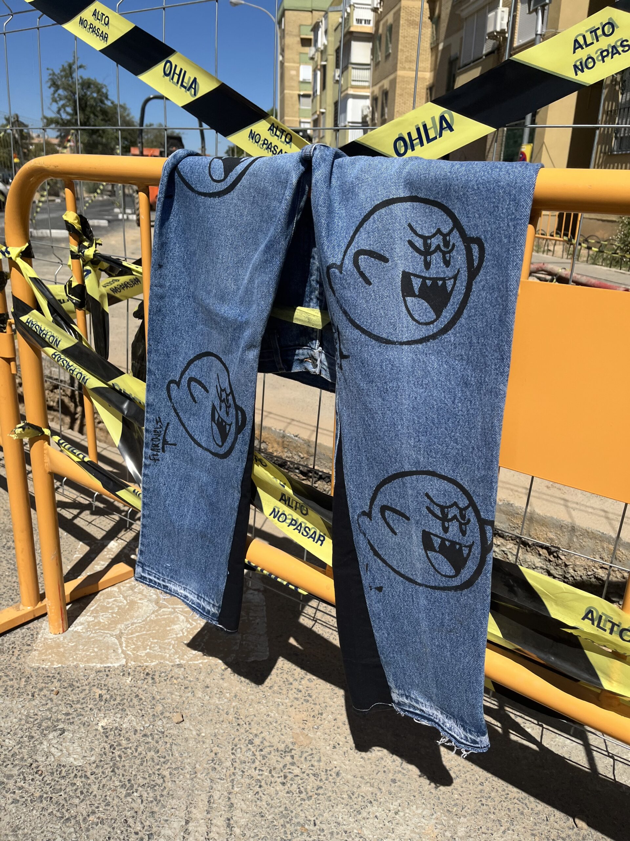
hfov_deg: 53.1
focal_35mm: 26
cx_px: 315
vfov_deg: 67.3
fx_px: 631
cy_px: 420
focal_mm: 5.1
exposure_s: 1/5076
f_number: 1.6
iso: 50
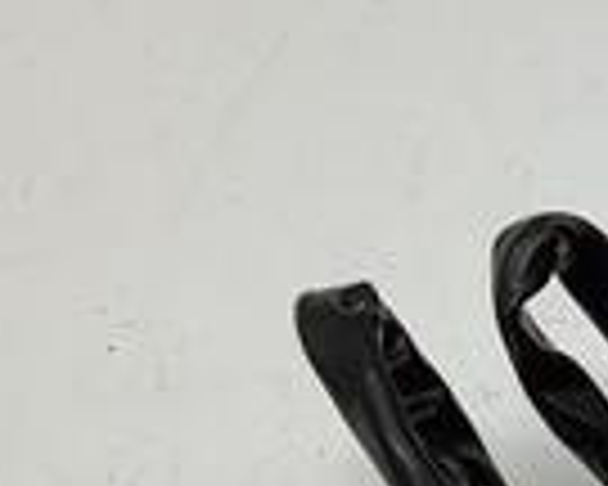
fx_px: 2411
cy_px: 756
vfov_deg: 11.0
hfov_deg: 13.0
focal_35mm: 134
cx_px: 1099
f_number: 2.4
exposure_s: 1/120
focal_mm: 3.3
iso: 32
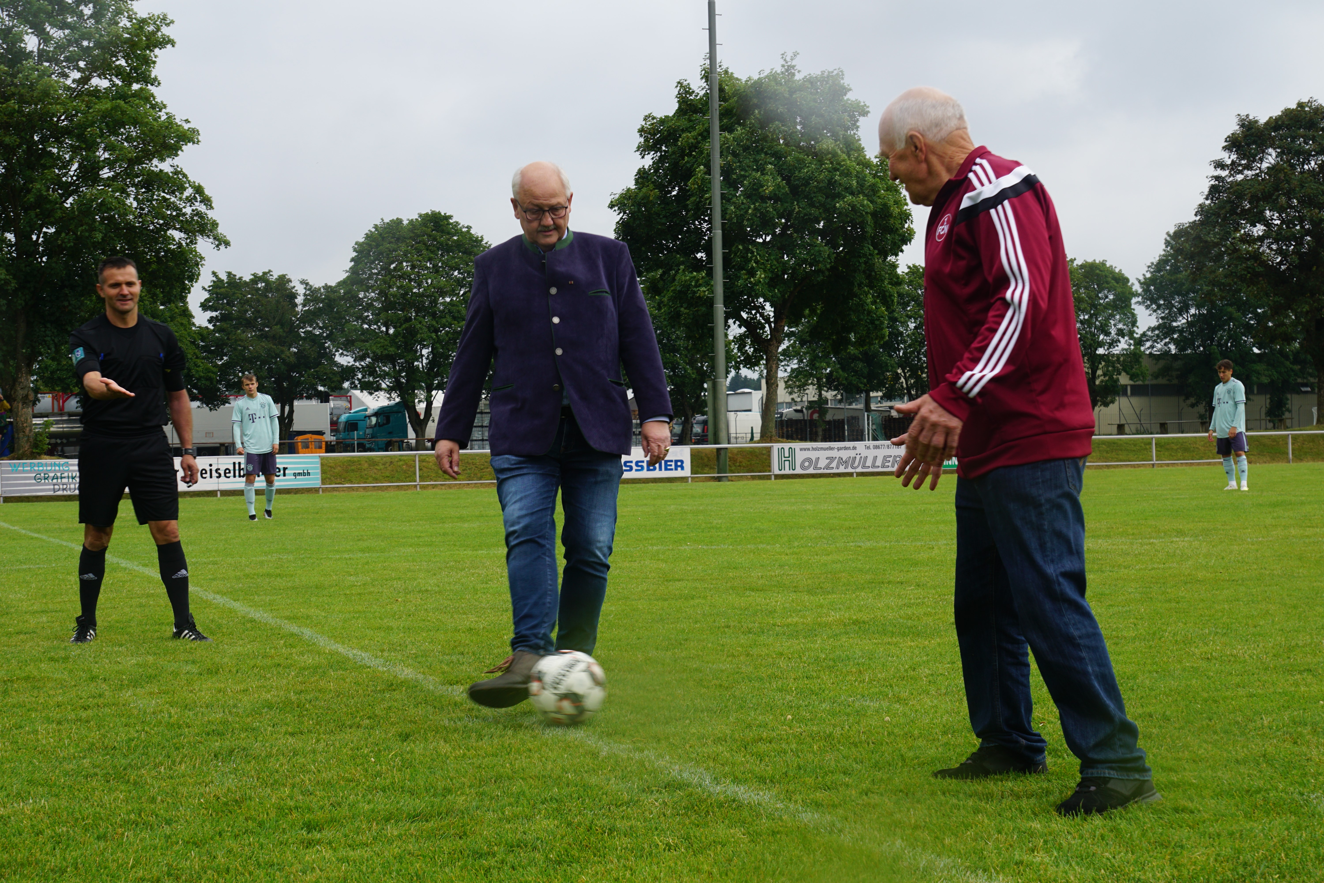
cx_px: 662
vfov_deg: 25.8
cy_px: 442
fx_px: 1931
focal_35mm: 52
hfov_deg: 37.9
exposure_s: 1/100
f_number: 7.1
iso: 100
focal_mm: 35
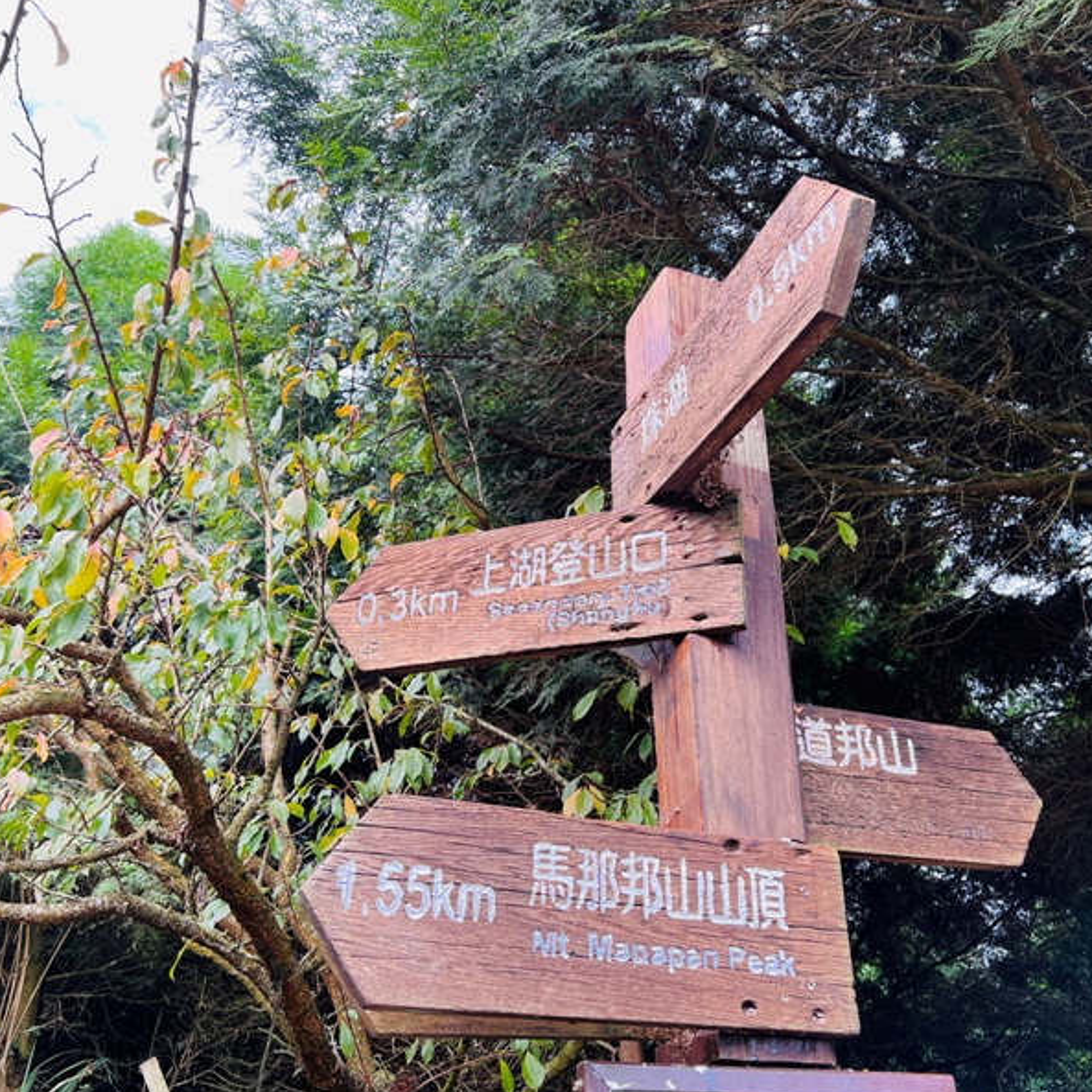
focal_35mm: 31
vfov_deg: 52.5
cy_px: 549
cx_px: 582
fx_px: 1106
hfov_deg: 52.5
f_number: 1.5
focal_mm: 5.7
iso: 40
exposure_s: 1/242
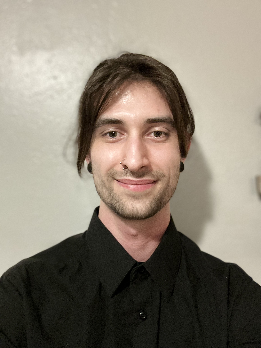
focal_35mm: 30
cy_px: 174
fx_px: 302
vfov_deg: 60.0
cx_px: 130
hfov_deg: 46.8
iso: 400
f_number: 1.9
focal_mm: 2.69
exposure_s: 1/30
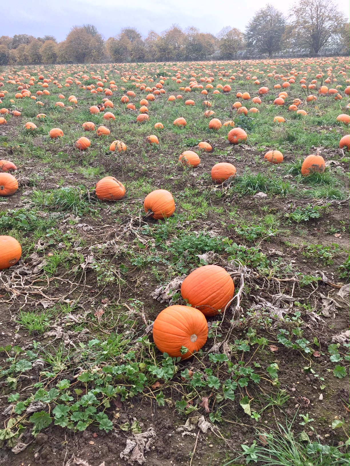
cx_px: 175
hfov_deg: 48.2
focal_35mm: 29
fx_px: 391
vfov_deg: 61.7
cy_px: 233
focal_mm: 4.15
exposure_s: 1/482
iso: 32
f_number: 2.2
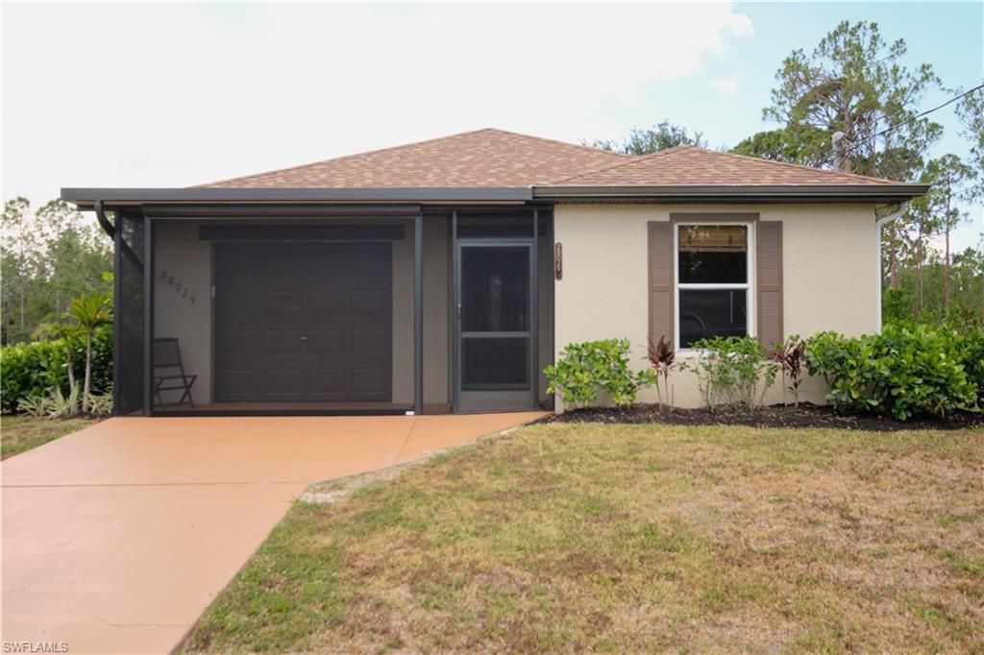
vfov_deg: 38.9
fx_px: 929
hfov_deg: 55.8
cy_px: 328
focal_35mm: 34
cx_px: 492
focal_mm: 22.9
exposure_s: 1/150
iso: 400
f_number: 8
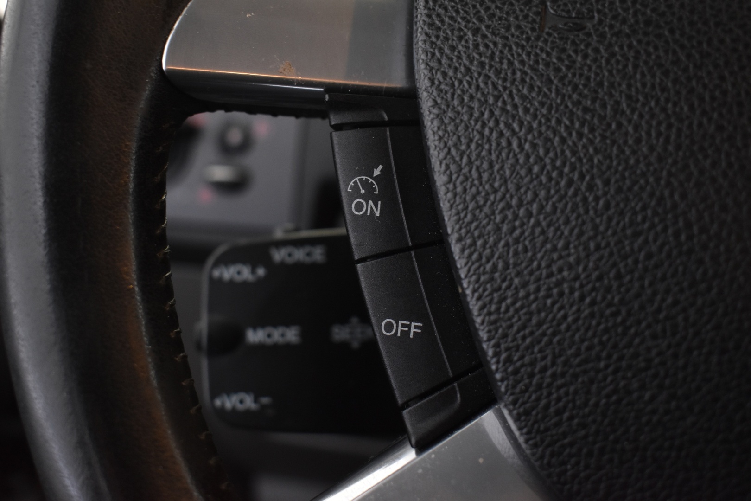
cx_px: 376
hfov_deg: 43.6
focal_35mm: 45
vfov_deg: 29.9
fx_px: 939
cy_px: 250
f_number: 5
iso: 1250
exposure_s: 1/15
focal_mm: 30
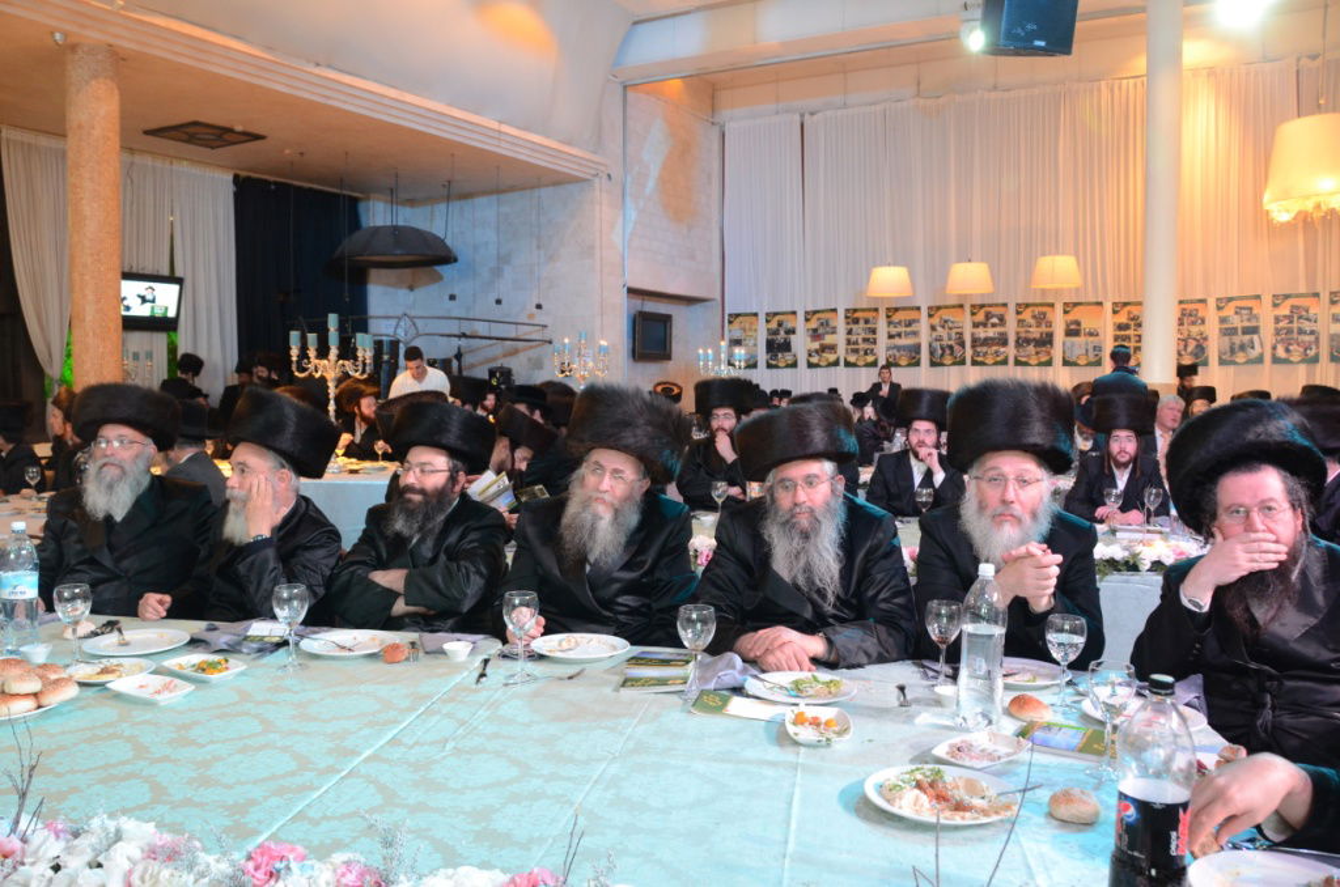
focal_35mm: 27
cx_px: 670
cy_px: 444
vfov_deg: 47.7
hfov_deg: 67.5
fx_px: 1003
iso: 1600
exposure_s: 1/15
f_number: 5.6
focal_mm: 18
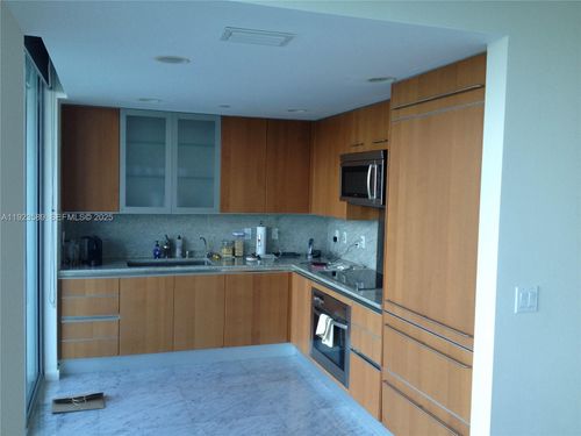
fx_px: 587
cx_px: 290
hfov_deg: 52.6
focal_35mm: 35
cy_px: 218
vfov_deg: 40.7
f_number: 2.4
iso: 100
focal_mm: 4.28
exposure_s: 1/120
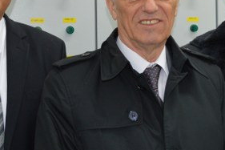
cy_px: 31
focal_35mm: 82
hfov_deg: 24.8
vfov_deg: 16.5
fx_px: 512
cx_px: 115
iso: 720
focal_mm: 24
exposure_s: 1/60
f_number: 4
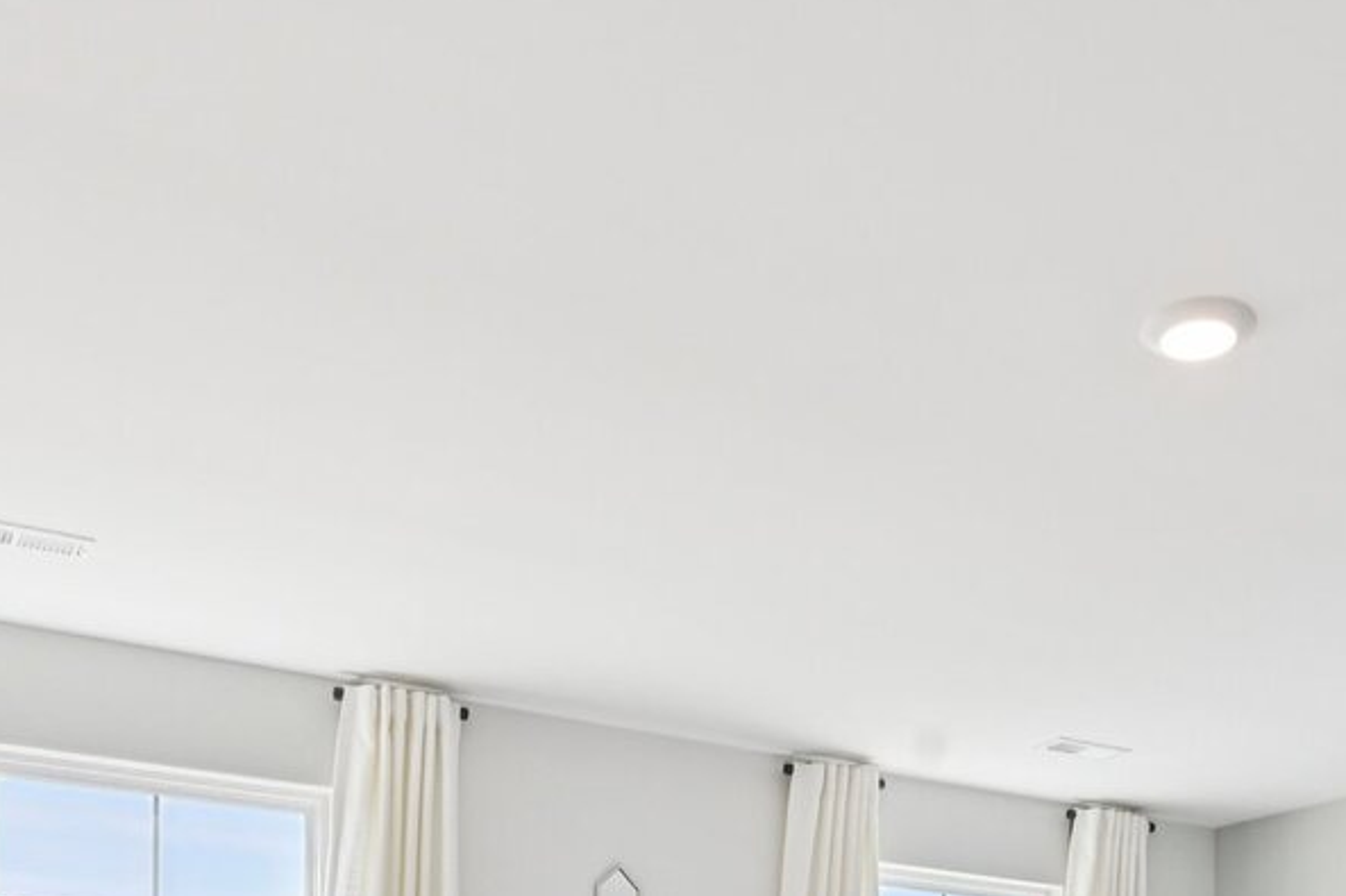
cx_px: 883
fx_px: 1584
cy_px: 1136
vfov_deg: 27.0
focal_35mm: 42
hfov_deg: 45.4
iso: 800
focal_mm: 15.5
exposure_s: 1/160
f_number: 8
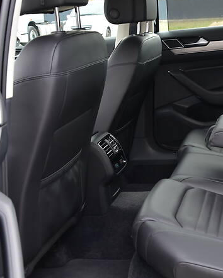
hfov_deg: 24.3
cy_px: 127
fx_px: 503
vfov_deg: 30.9
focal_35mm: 61
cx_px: 203
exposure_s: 1/125
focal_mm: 24
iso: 400
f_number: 5.6
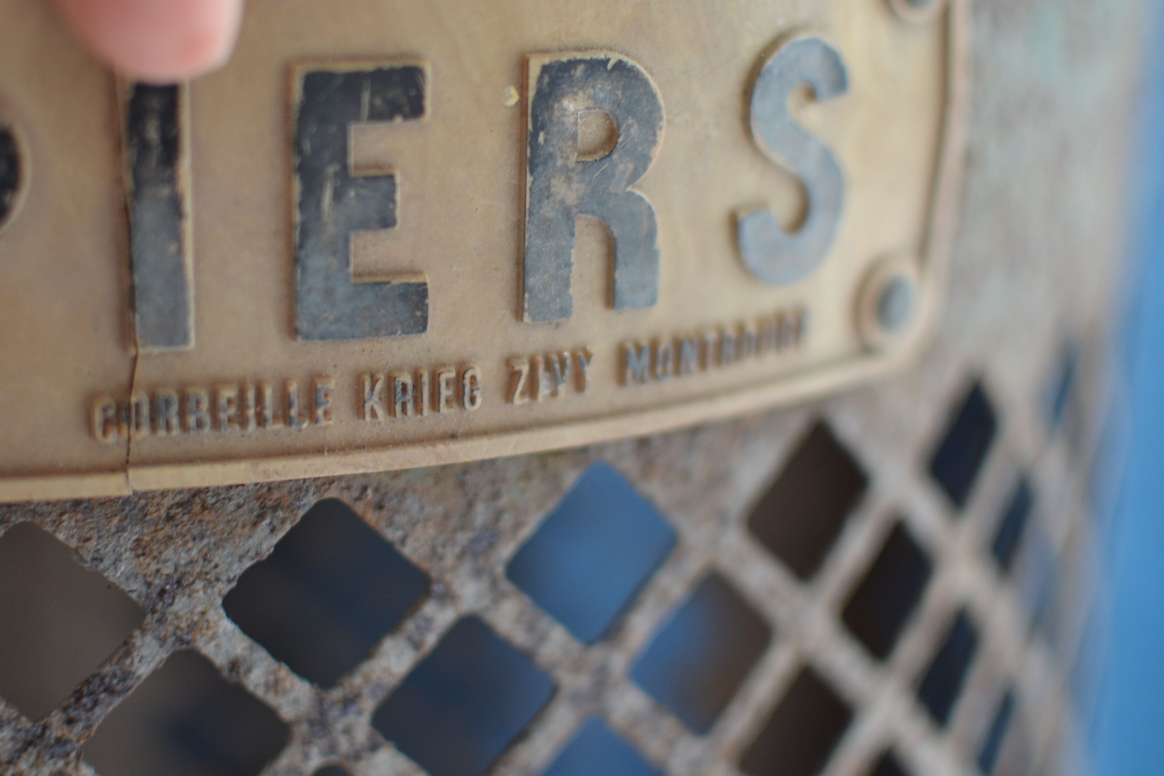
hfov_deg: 31.6
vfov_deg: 21.3
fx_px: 2057
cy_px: 312
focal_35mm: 64
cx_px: 528
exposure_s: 1/60
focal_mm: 35
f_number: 2
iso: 400
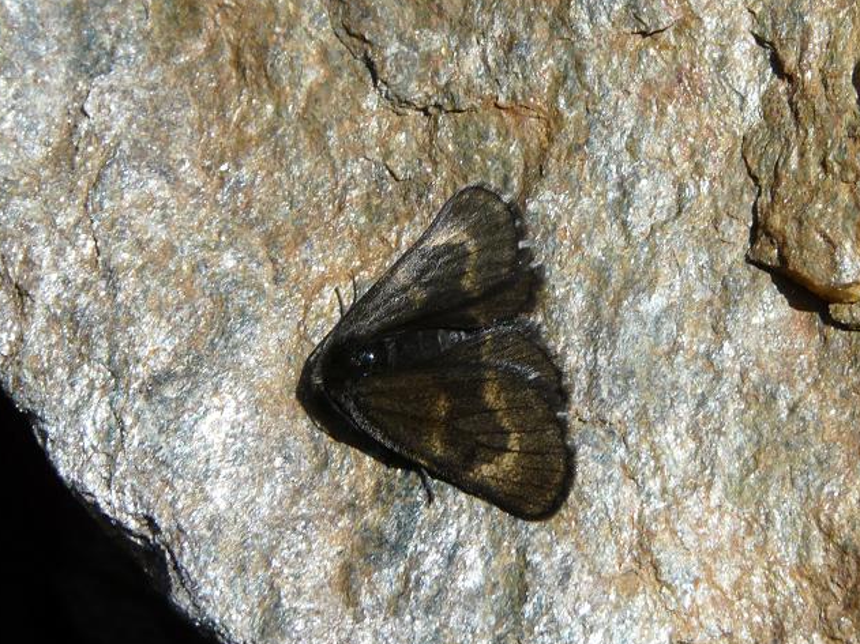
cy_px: 333
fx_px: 3279
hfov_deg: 14.9
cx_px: 495
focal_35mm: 132
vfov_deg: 11.2
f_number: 6.3
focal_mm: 14
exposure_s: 1/500
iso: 100
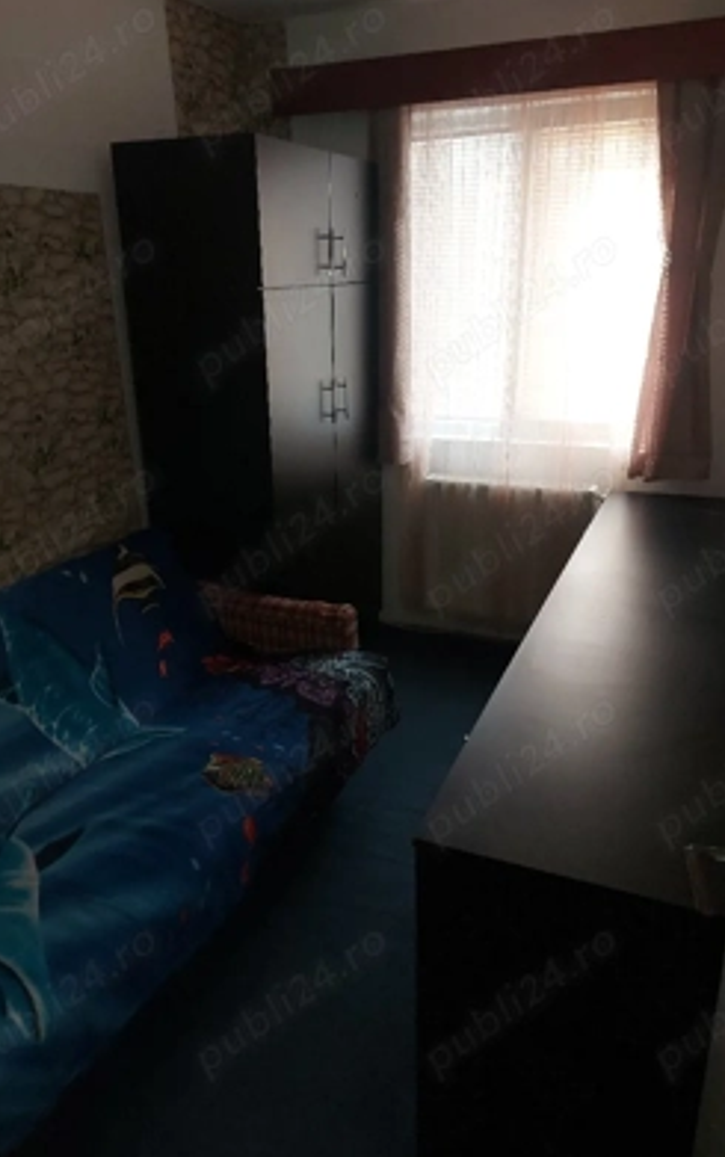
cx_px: 349
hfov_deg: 47.7
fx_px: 820
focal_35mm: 26
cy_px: 574
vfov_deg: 70.4
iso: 100
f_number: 1.8
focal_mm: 5.23
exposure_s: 1/50
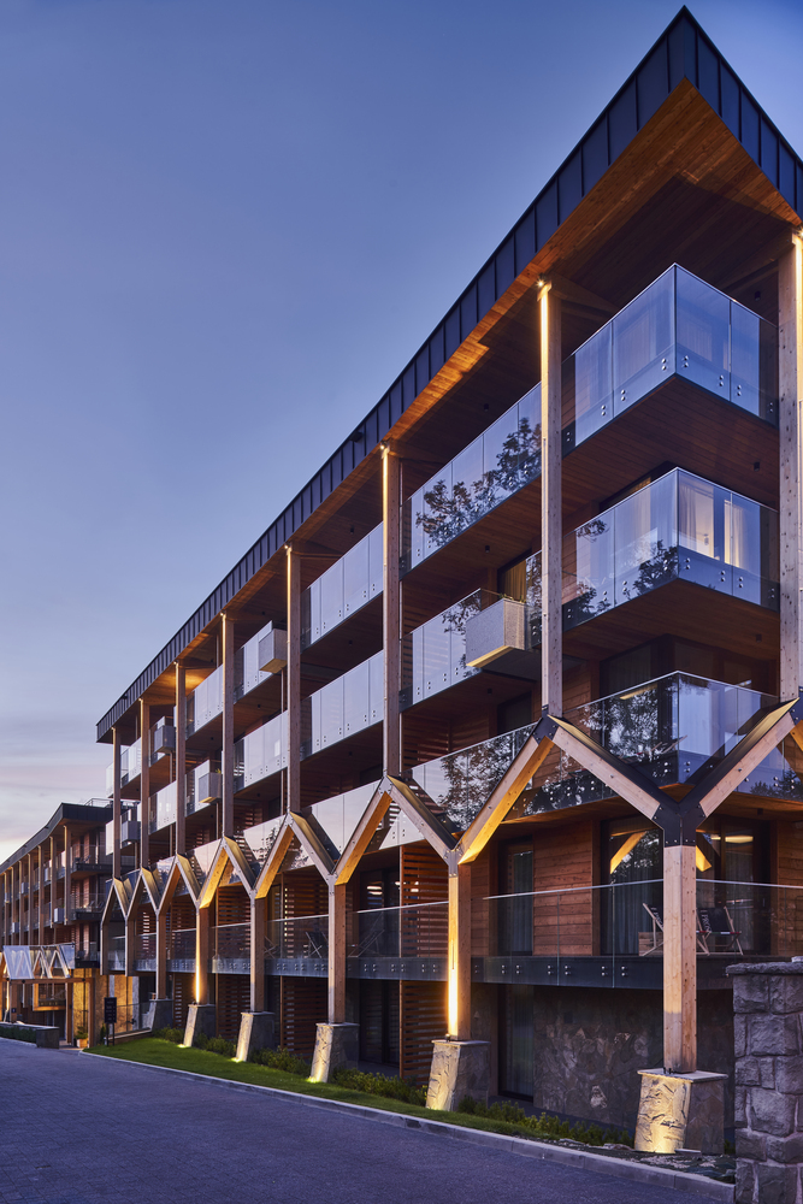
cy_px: 602
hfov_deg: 53.1
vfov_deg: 73.7
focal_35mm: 24
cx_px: 402
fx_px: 803
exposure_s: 8
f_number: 11
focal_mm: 24
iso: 100
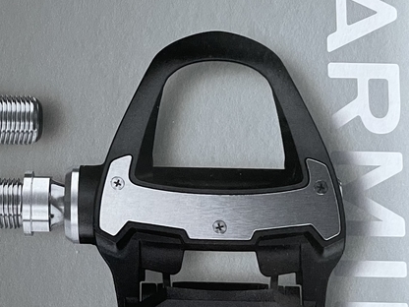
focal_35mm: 75
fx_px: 886
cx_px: -6
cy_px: 133
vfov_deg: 19.6
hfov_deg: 24.7
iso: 160
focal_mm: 4.2
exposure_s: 1/60
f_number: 1.6
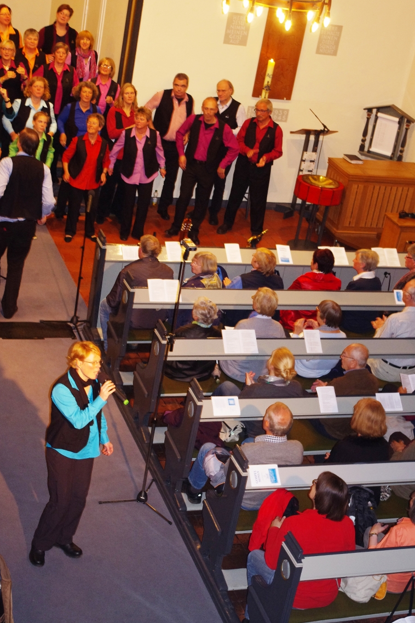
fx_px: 1124
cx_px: 205
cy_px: 308
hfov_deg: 20.9
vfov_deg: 31.0
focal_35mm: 65
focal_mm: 42.5
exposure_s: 1/30
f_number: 4.5
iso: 1600
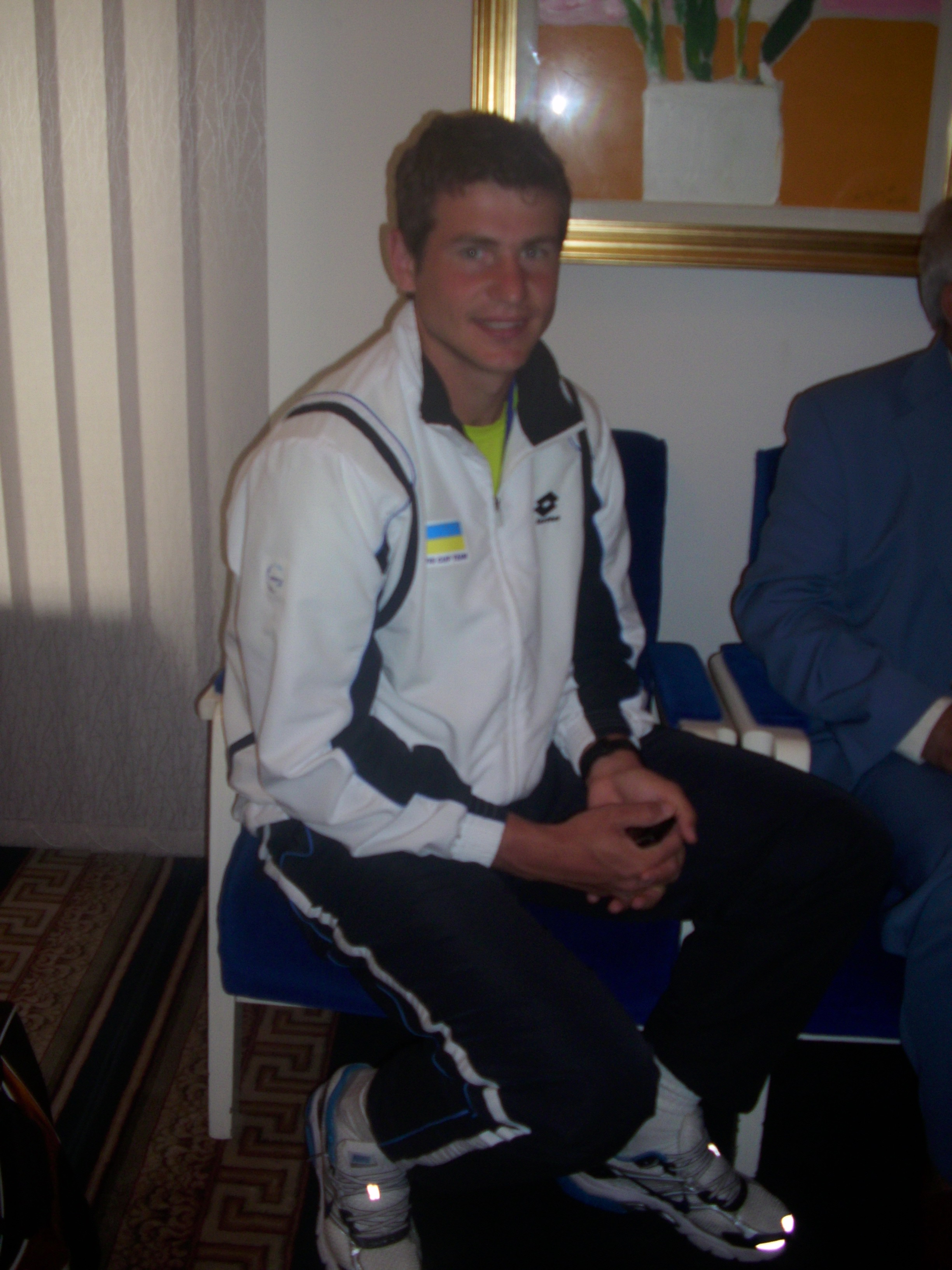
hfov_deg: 45.4
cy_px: 635
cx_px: 476
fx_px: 1137
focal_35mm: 31
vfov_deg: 58.4
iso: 50
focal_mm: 6.2
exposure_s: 1/30
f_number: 2.8
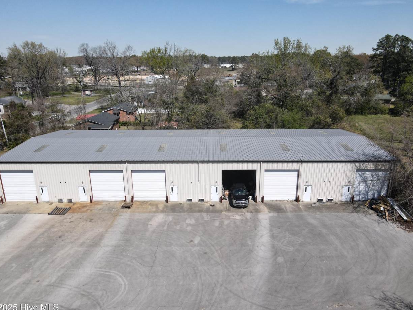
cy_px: 161
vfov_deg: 54.9
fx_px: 298
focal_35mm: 25
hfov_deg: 69.4
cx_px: 205
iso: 100
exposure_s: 1/1000
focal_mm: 4.5
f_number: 2.8
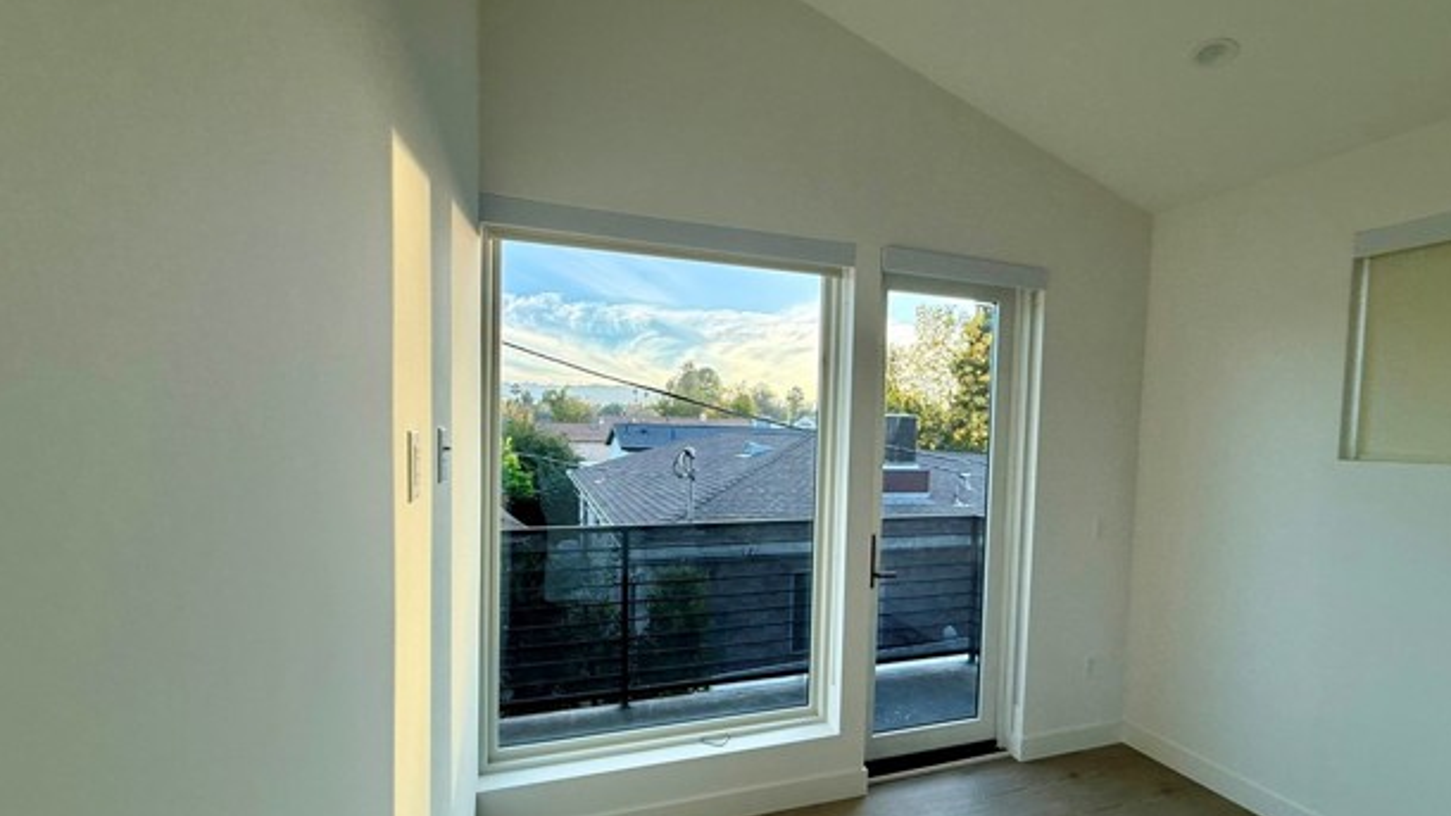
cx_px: 742
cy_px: 457
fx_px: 616
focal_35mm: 16
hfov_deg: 99.4
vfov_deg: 66.8
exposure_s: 1/120
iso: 50
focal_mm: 2.22
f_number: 2.2
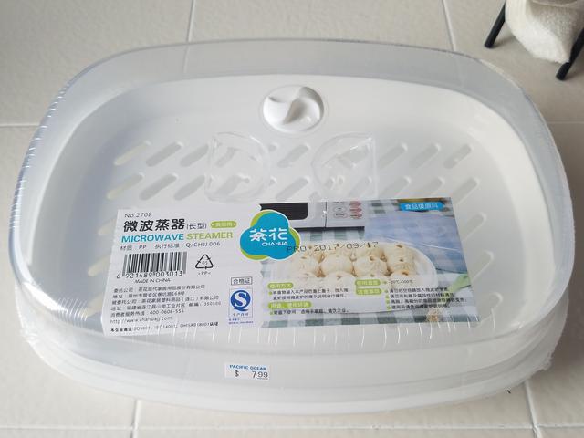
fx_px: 439
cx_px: 292
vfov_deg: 53.1
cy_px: 219
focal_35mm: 26
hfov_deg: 67.3
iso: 64
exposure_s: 1/60
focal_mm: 4.2
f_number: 1.7
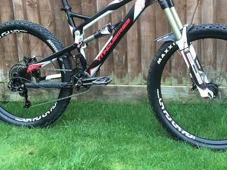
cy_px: 37
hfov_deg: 36.7
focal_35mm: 52
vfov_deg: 27.6
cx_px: 130
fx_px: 341
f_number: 2.2
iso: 32
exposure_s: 1/33
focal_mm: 4.15
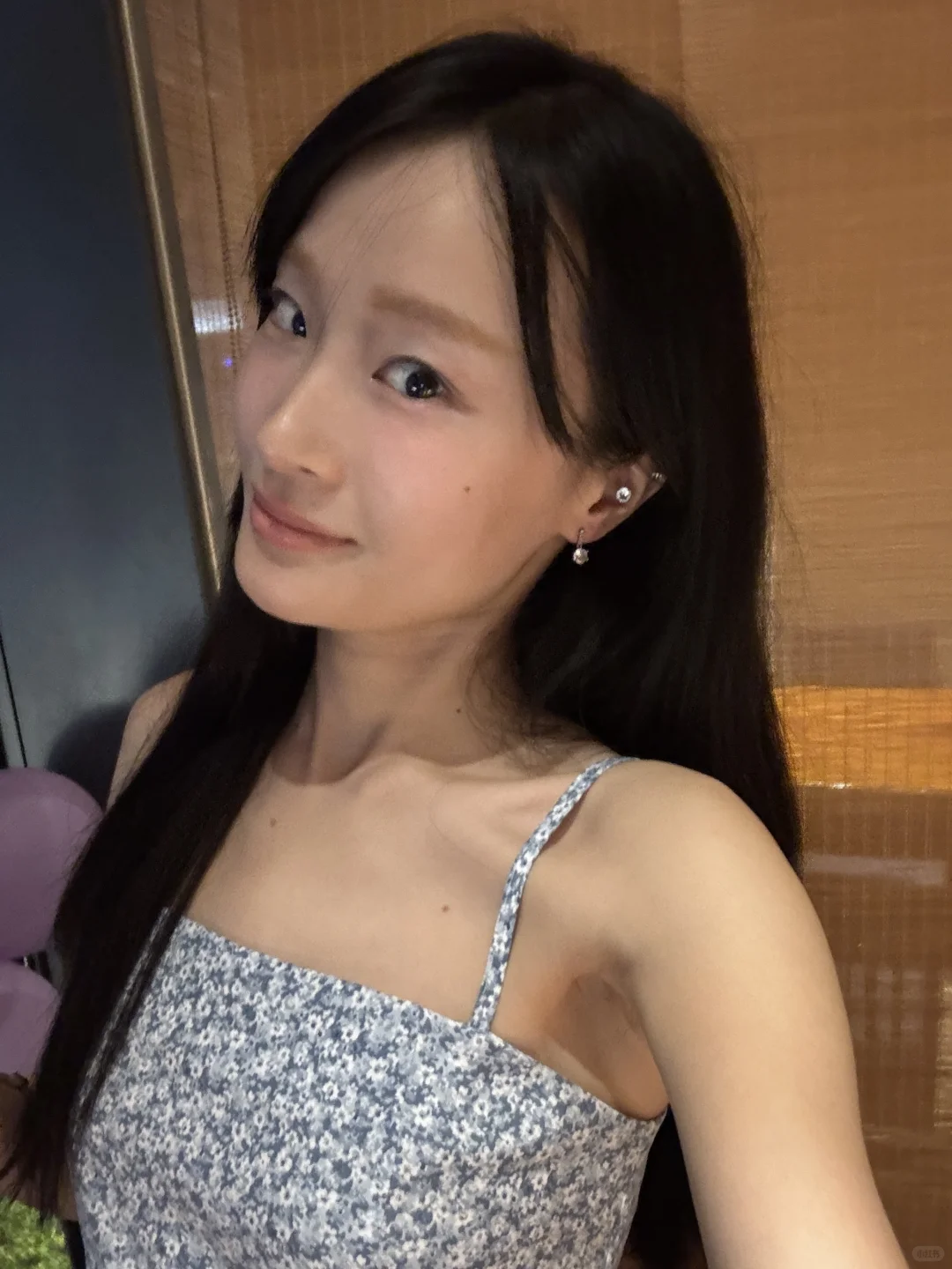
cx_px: 476
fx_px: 1100
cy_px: 634
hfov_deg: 46.8
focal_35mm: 30
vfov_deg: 60.0
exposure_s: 1/15
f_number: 1.9
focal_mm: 2.69
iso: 640
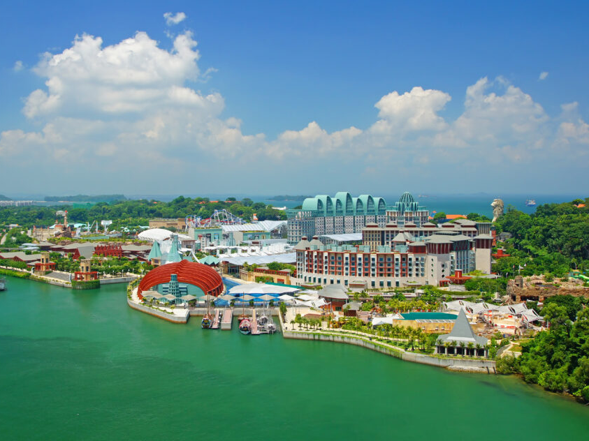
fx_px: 715
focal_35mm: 42
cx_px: 241
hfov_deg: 44.6
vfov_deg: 34.3
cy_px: 204
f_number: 7.1
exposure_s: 1/320
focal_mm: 24
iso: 200
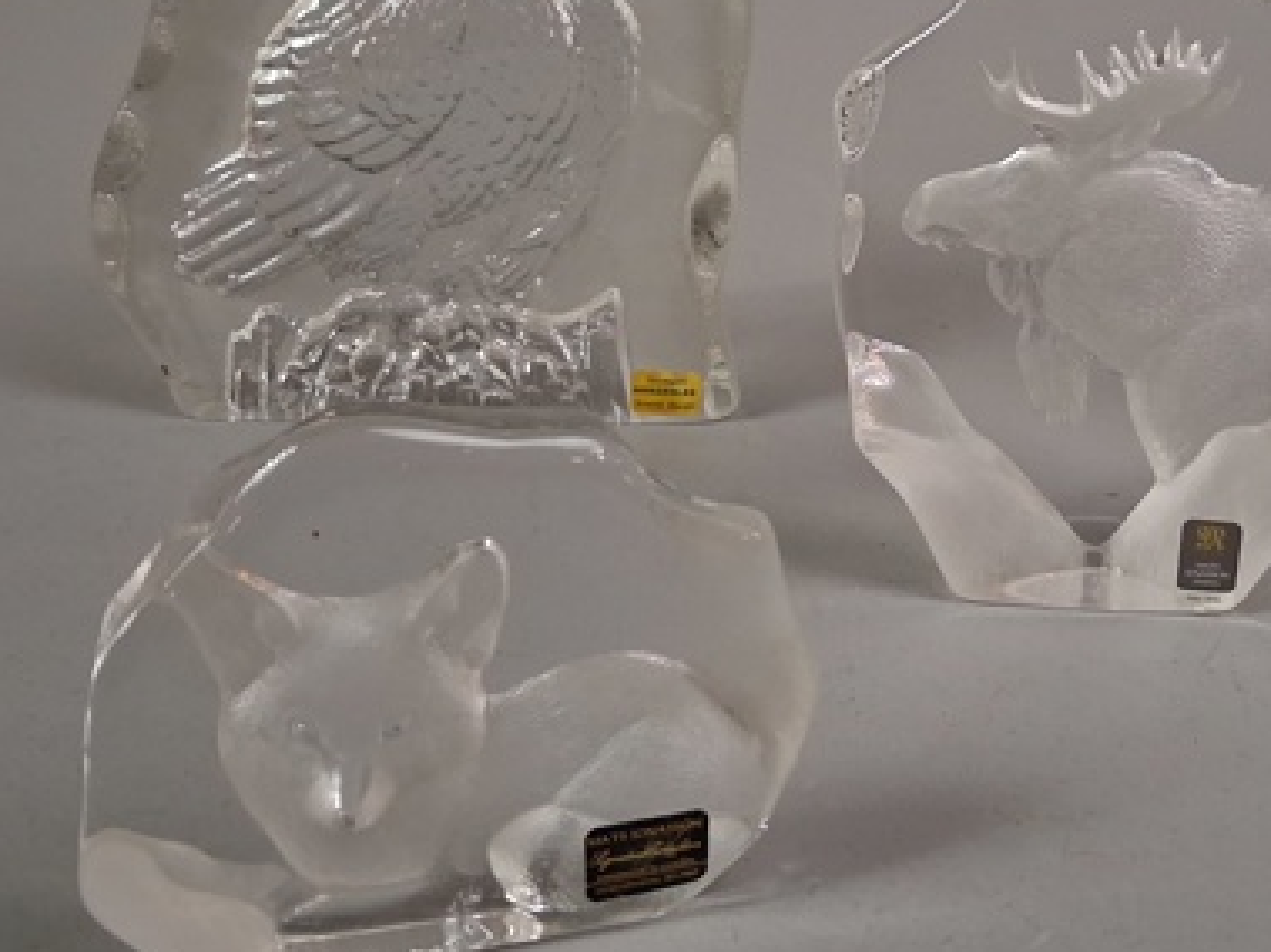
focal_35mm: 57
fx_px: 2092
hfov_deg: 33.2
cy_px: 315
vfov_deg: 25.5
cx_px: 936
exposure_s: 1/100
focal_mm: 4
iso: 320
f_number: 1.8
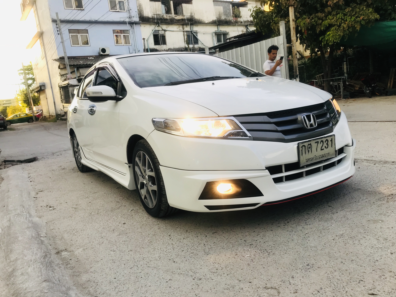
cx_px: 198
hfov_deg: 63.4
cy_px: 148
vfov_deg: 49.7
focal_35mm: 28
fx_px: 320
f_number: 1.8
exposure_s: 1/125
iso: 20
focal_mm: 3.99
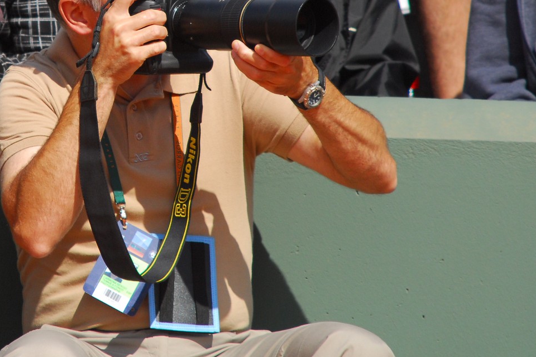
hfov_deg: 2.4
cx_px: 74
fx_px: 12625
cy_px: 22
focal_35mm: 848
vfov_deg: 1.6
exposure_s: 1/1250
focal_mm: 280
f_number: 5.6
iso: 320
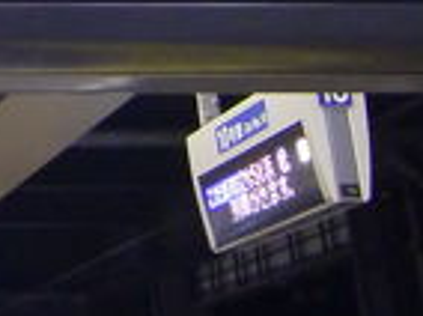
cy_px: -326
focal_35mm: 151
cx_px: -390
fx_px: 1842
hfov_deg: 11.9
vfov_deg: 9.2
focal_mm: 5.8
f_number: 2.7
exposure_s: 1/50
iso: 400
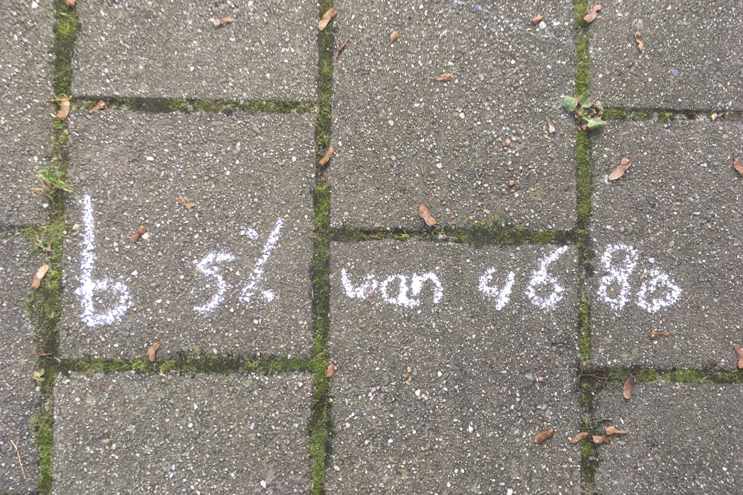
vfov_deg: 42.3
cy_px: 219
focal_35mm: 31
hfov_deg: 60.3
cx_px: 370
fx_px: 640
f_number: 2.2
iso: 32
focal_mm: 4.15
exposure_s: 1/50
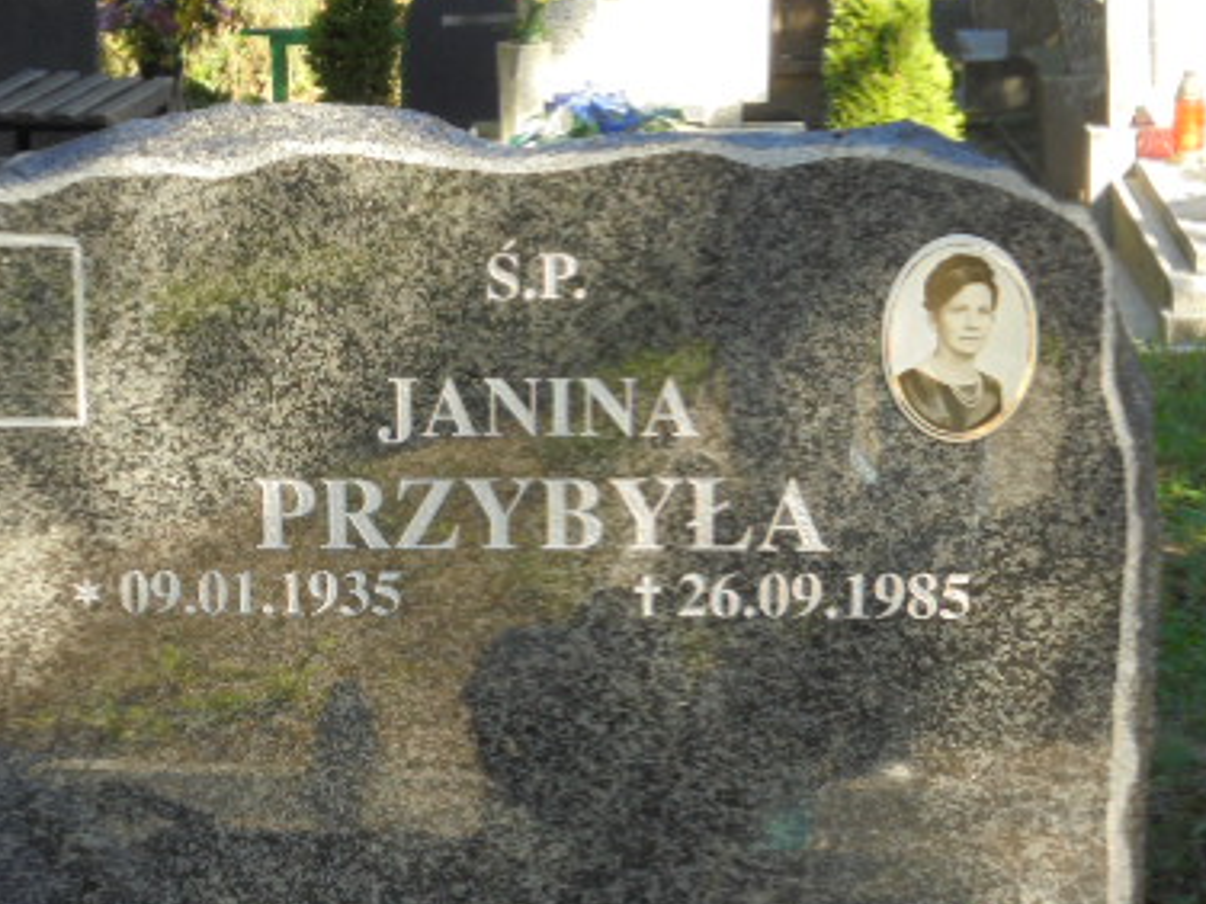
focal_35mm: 109
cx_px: 285
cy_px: 644
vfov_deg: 13.5
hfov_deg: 17.9
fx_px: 3797
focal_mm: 11.5
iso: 100
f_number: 5.6
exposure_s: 1/60
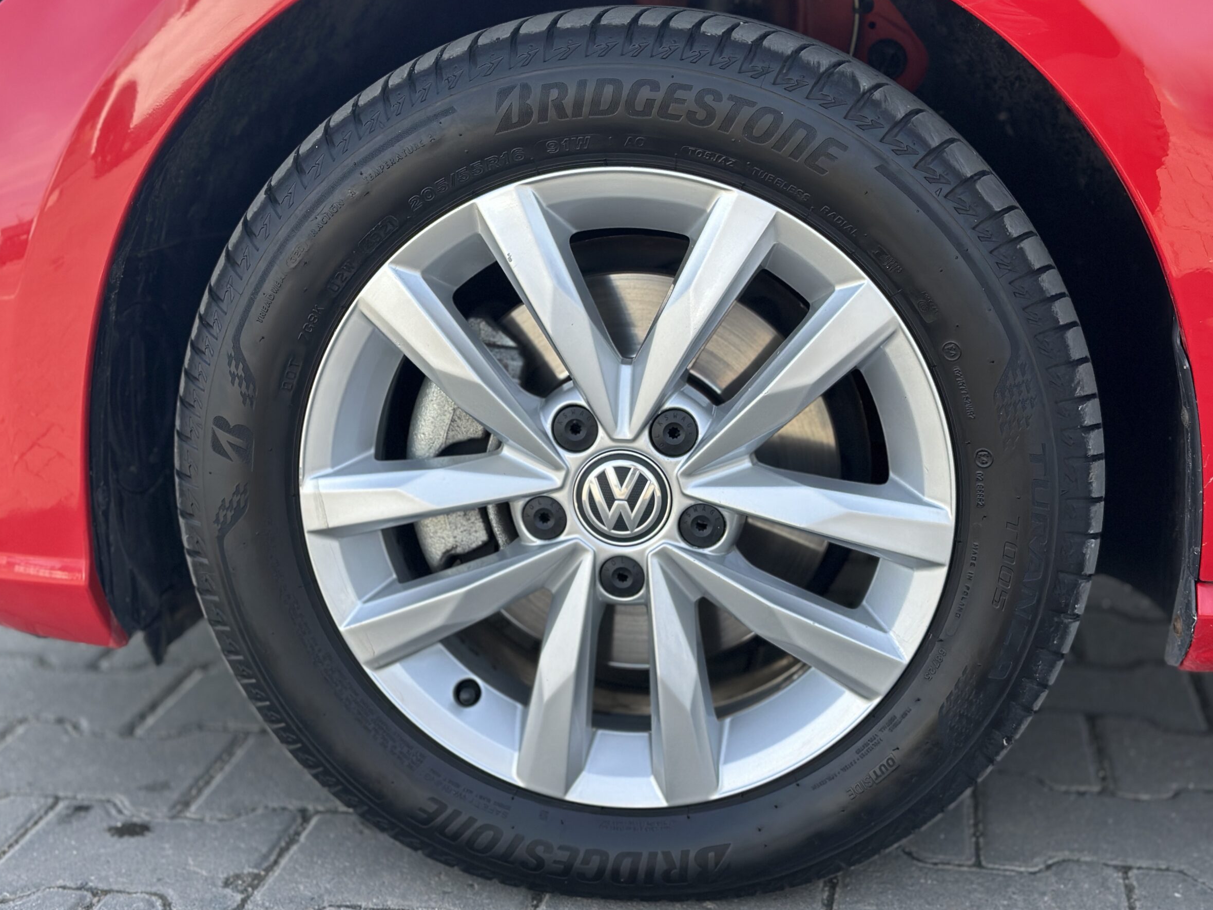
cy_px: 472
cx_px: 633
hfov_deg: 36.8
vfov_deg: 28.0
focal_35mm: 52
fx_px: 1822
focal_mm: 6.86
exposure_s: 1/1030
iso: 80
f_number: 1.78
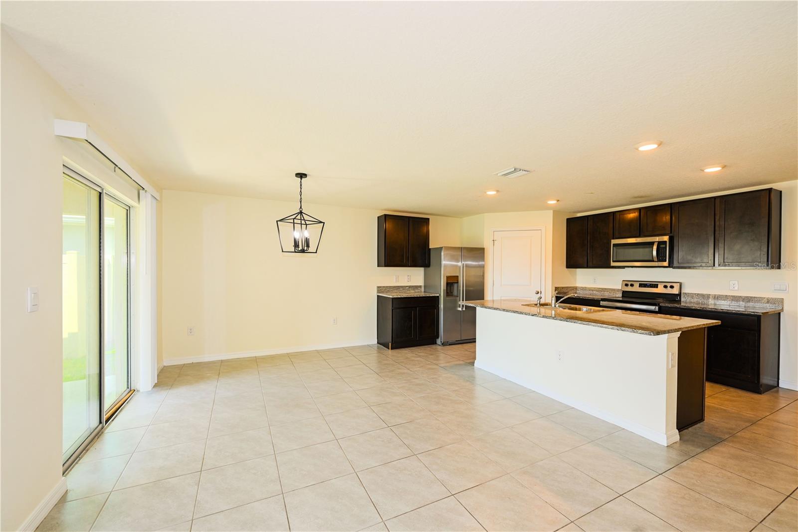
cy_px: 266
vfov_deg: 79.2
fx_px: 321
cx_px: 399
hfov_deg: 102.3
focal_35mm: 14
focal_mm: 14.5
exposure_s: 1/60
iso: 2800
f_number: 4
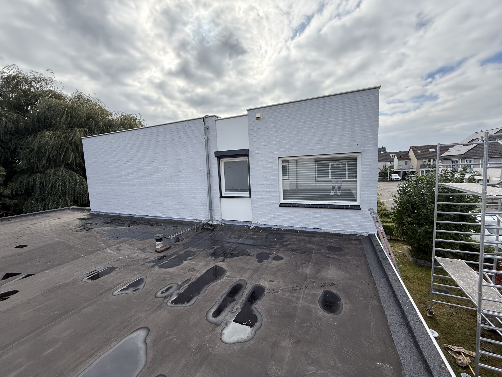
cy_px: 188
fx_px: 203
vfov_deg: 85.7
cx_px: 251
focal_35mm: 14
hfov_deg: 102.1
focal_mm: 2.22
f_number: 2.2
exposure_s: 1/955
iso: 64
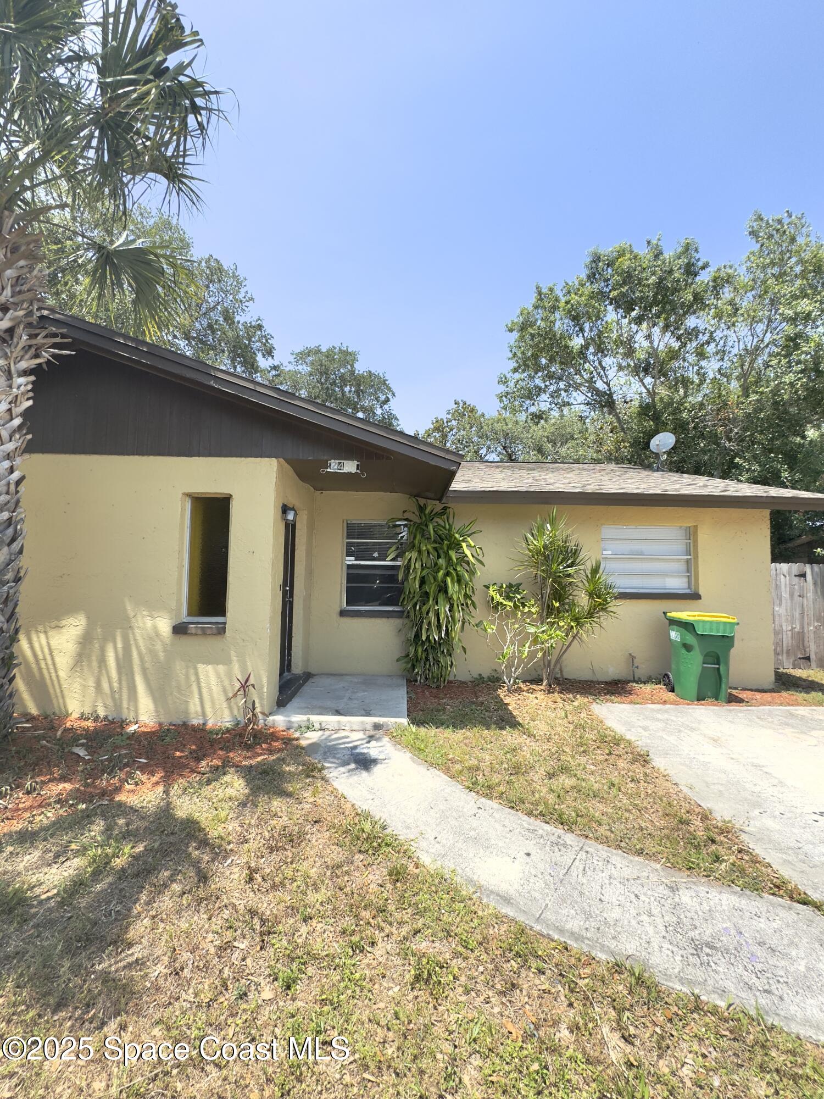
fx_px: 444
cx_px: 412
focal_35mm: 14
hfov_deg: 85.7
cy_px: 550
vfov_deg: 102.1
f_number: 2.2
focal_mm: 2.22
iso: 50
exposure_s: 1/1006
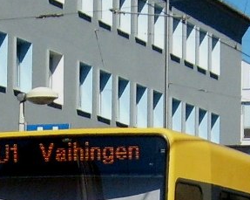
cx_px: 200
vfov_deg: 12.5
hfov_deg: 15.7
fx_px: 902
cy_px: 192
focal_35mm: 122
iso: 80
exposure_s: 1/350
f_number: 7.1
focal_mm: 5.8
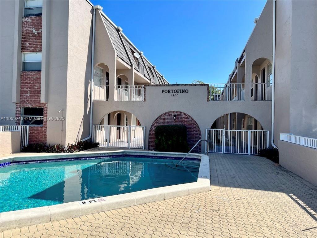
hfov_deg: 67.3
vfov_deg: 53.1
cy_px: 119
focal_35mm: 26
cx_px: 158
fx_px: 238
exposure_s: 1/3356
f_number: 1.5
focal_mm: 5.7
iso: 50
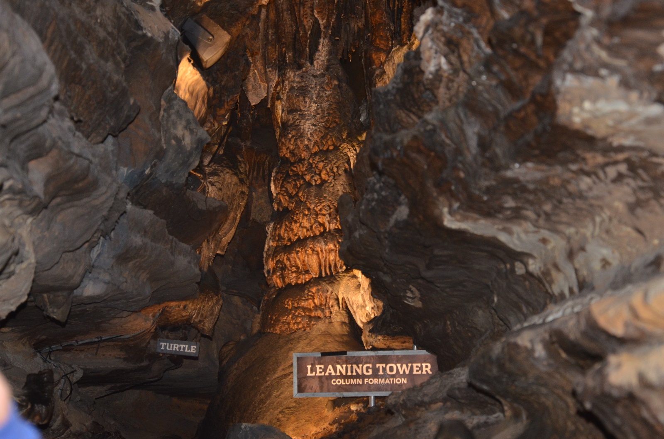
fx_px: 2208
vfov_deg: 11.4
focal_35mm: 120
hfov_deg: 17.1
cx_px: 332
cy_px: 220
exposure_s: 1/60
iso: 800
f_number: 5
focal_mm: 80
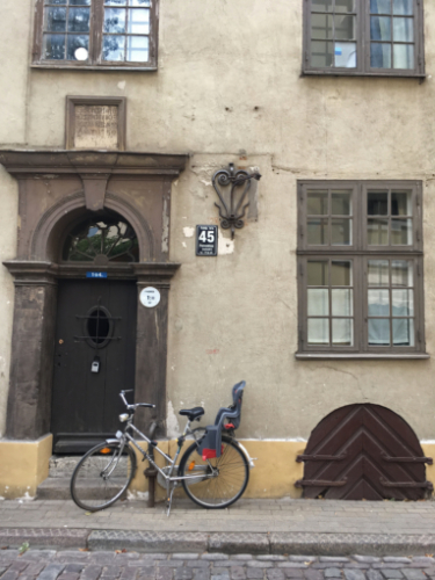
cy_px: 290
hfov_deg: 48.2
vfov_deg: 61.7
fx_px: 486
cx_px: 218
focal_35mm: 29
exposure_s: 1/100
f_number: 2.2
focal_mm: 4.15
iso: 25
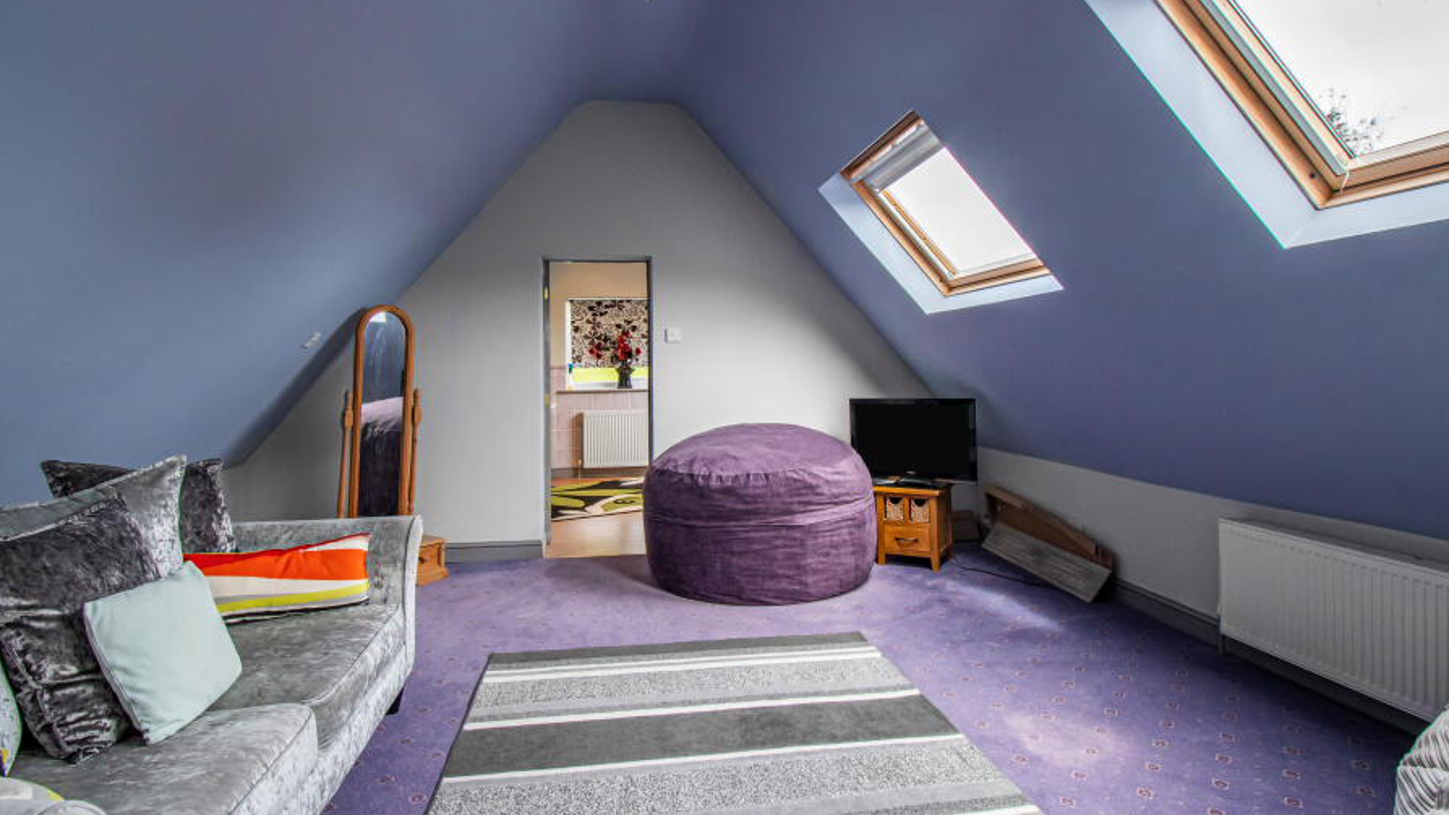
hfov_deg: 92.7
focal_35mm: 18
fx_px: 692
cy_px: 378
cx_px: 723
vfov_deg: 61.0
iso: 400
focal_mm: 10
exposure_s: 1/60
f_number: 8
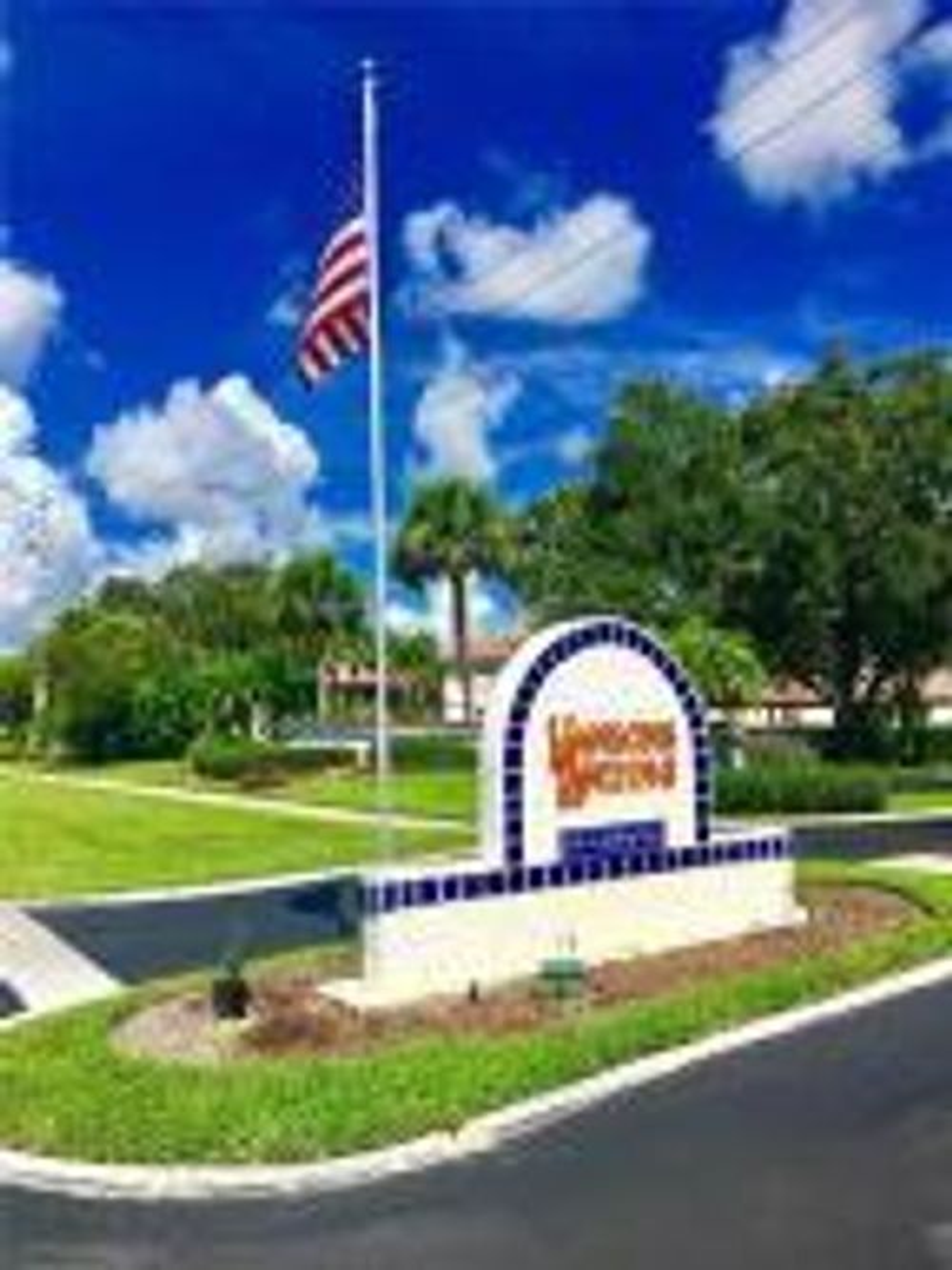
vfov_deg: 61.7
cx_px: 476
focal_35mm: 29
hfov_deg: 48.2
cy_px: 635
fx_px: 1064
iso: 25
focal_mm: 4.15
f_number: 2.2
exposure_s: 1/3497
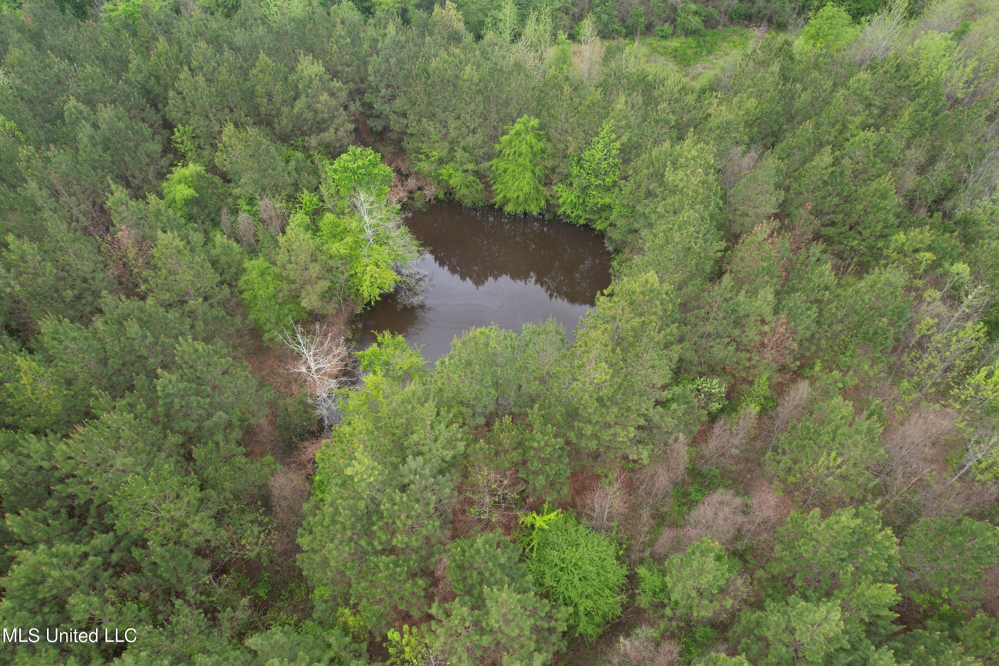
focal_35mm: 22
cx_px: 500
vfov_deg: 57.2
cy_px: 333
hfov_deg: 78.6
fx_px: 610
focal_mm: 8.38
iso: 110
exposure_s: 1/320
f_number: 2.8
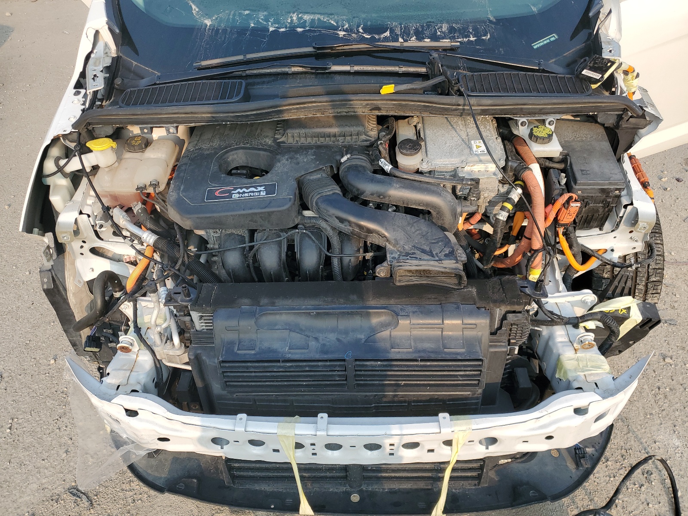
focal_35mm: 26
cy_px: 258
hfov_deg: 67.3
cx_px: 344
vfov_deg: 53.1
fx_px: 517
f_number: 1.5
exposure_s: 1/1111
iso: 50
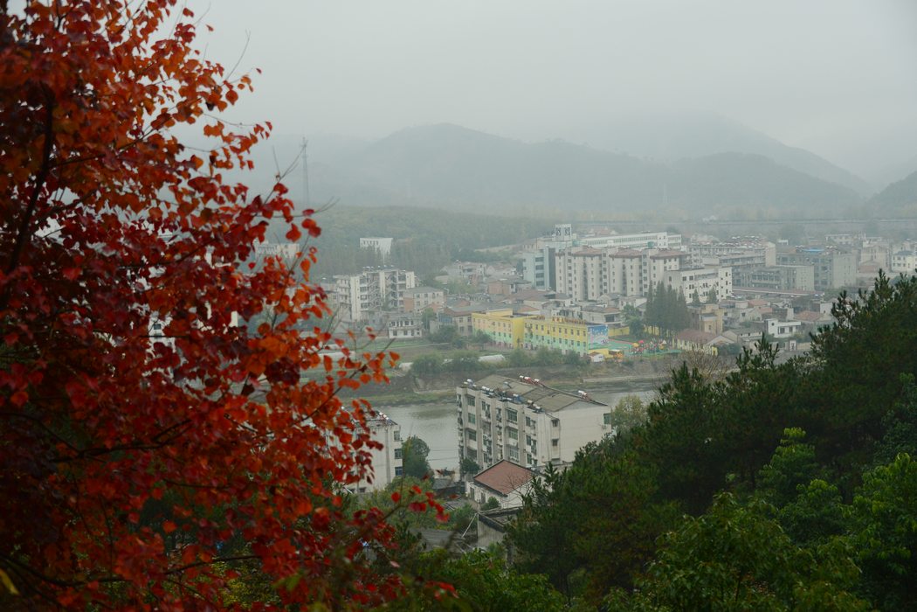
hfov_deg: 39.6
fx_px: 1274
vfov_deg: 27.0
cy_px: 306
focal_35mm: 50
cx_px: 458
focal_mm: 50
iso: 1800
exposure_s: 1/1000
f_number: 4.5
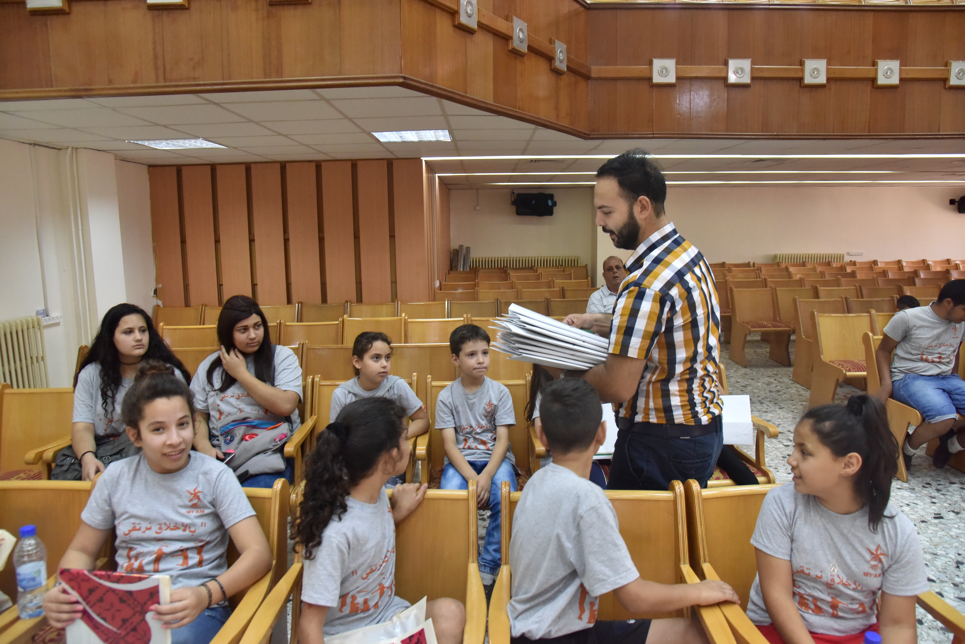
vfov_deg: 53.1
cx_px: 482
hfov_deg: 73.7
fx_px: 643
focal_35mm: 24
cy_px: 322
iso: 2500
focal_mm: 24
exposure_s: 1/160
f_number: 6.3
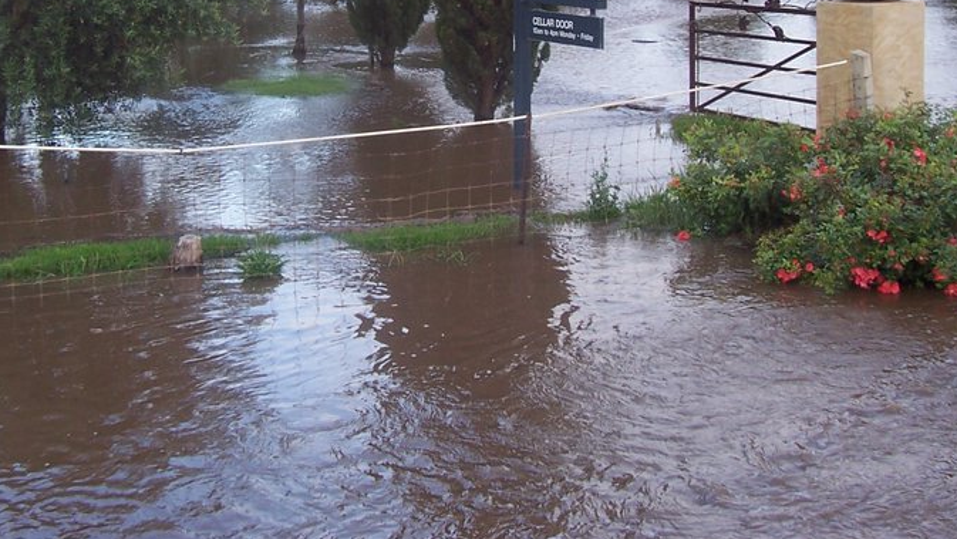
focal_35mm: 55
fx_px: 1396
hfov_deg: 37.6
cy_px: 10
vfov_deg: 21.2
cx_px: 367
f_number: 2.7
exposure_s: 1/180
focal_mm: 5.6
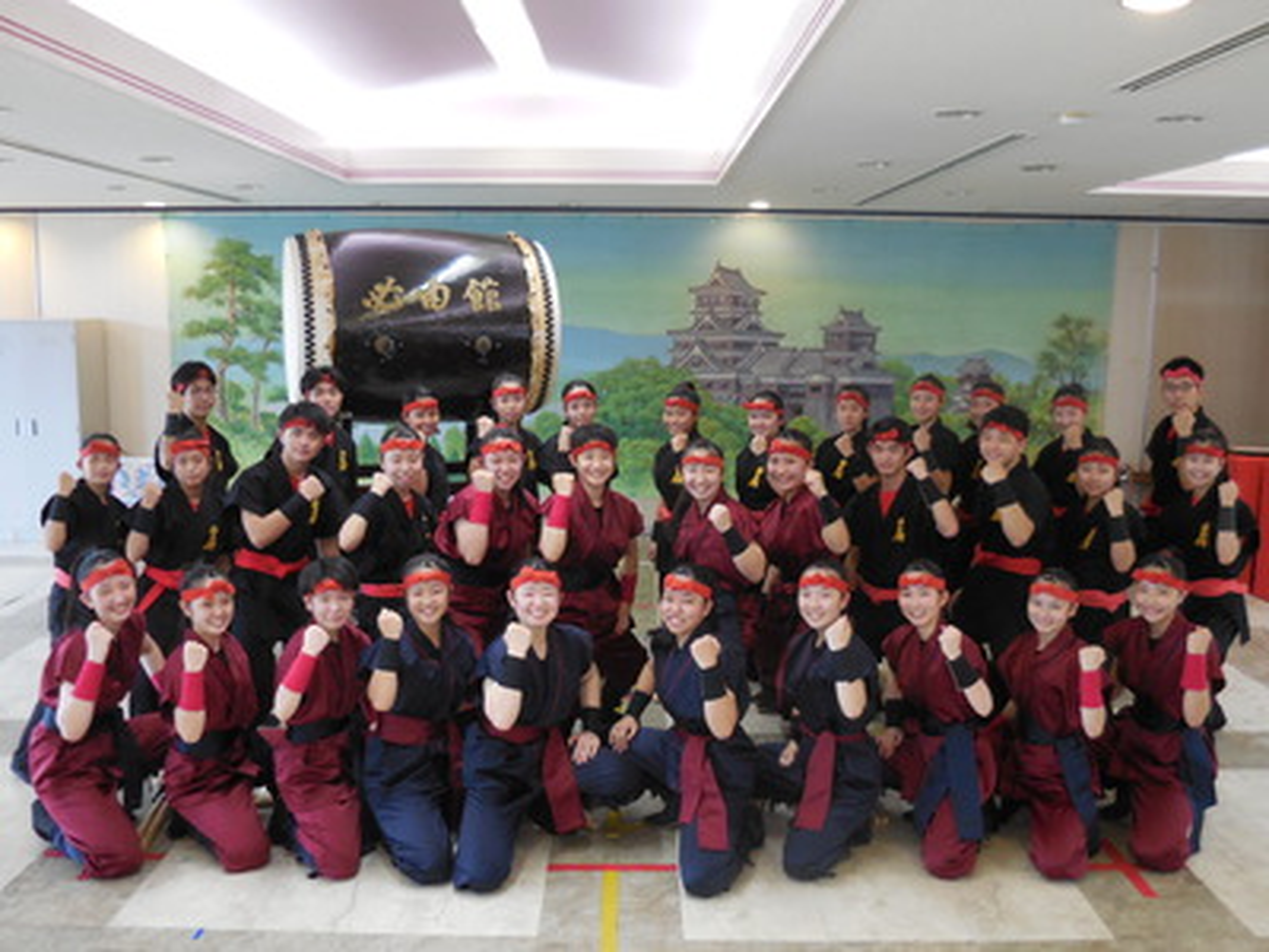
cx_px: 634
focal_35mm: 33
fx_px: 1210
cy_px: 476
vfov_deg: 42.9
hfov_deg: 55.4
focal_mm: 5.9
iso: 360
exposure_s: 1/30
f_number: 3.7
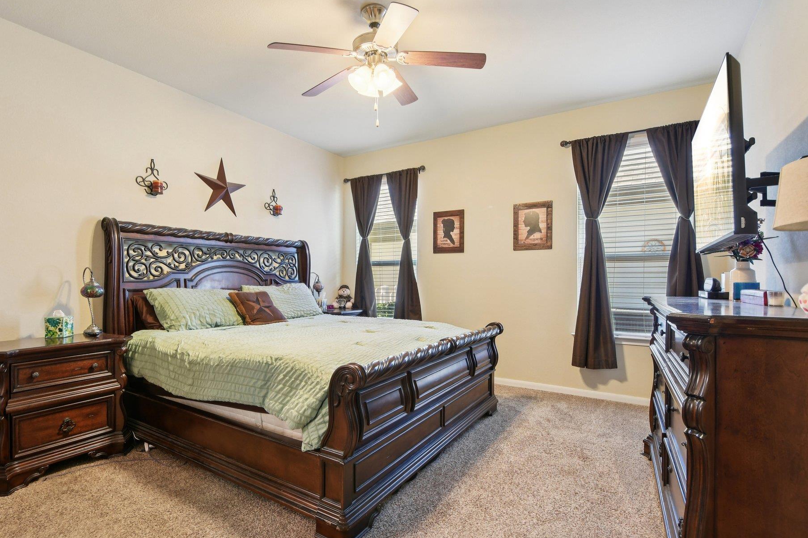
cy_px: 266
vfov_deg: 70.4
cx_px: 379
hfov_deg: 93.2
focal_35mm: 17
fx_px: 381
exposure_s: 1/5
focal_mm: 10
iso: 400
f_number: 8
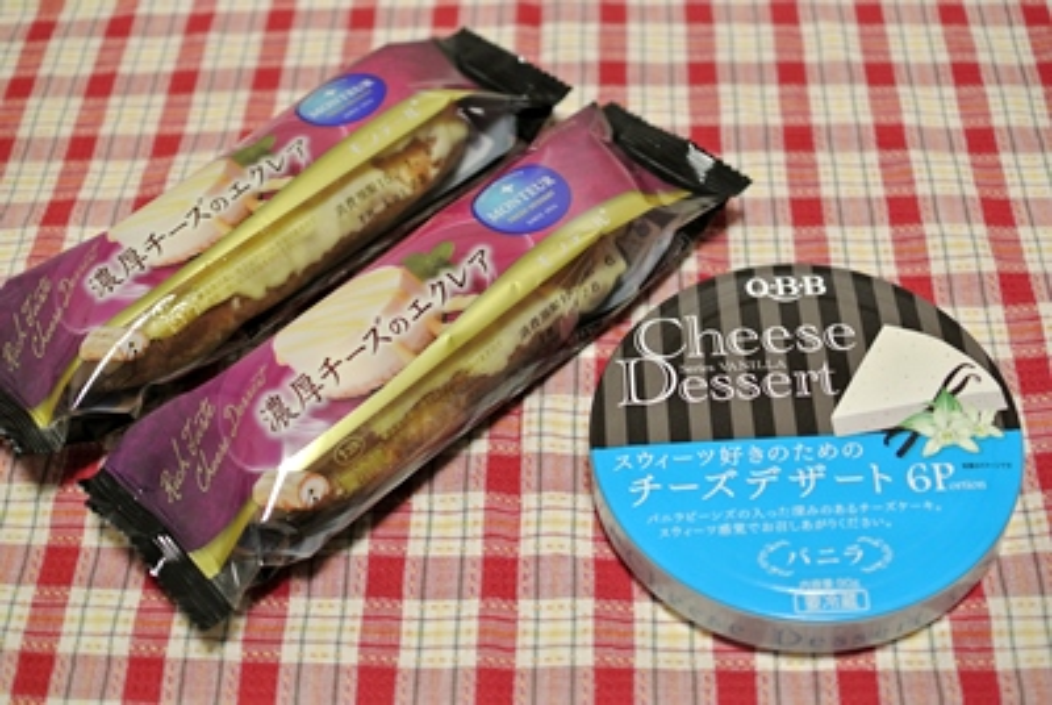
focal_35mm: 49
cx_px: 526
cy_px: 352
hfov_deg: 40.3
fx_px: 1434
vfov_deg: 27.6
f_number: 1.8
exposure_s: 1/125
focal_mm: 18.5
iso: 500
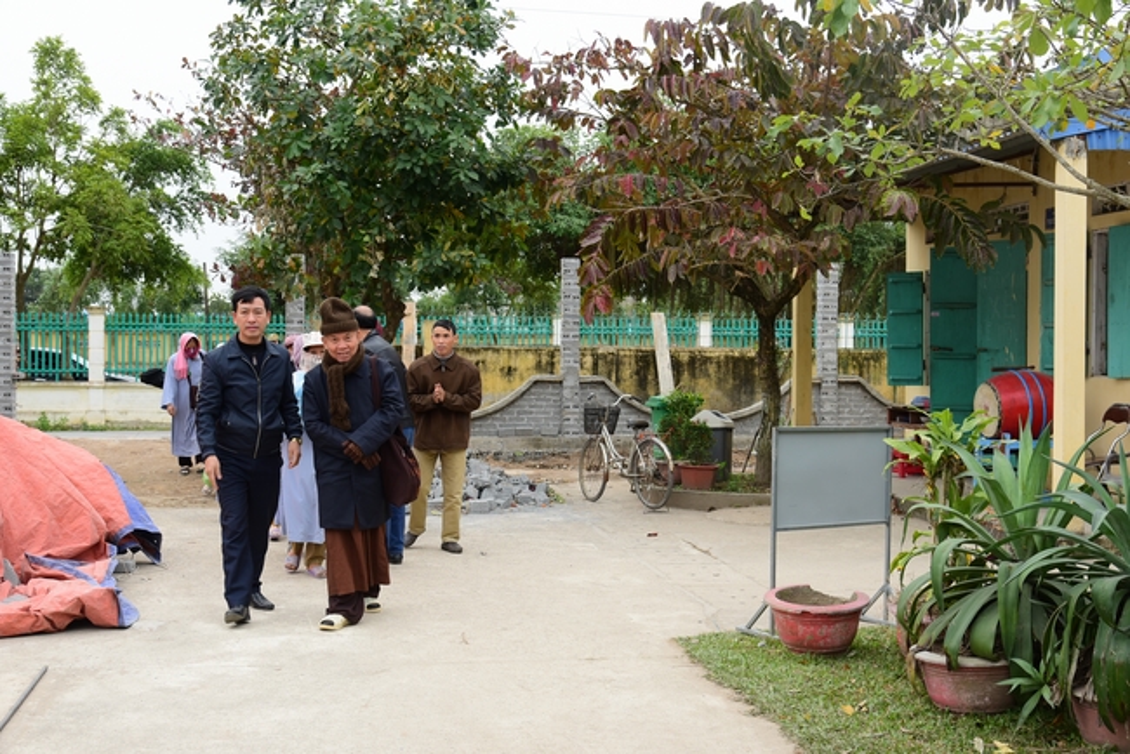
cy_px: 377
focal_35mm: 44
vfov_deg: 30.5
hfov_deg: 44.5
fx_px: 1382
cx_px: 565
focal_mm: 44
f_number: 6.3
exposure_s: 1/100
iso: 320
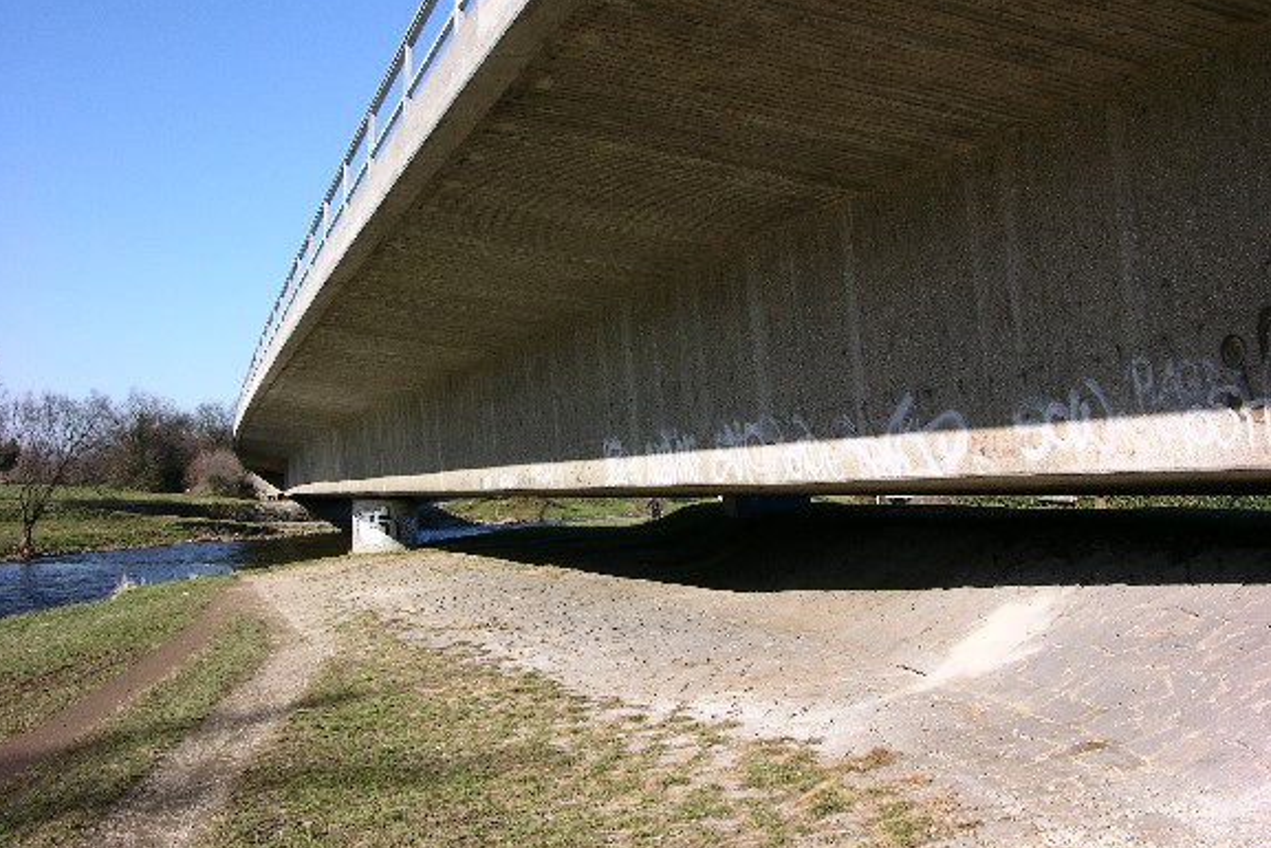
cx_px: 631
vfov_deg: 36.0
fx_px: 1307
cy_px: 403
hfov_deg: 51.9
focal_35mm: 37
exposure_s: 1/122
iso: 50
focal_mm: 8.9
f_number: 7.1
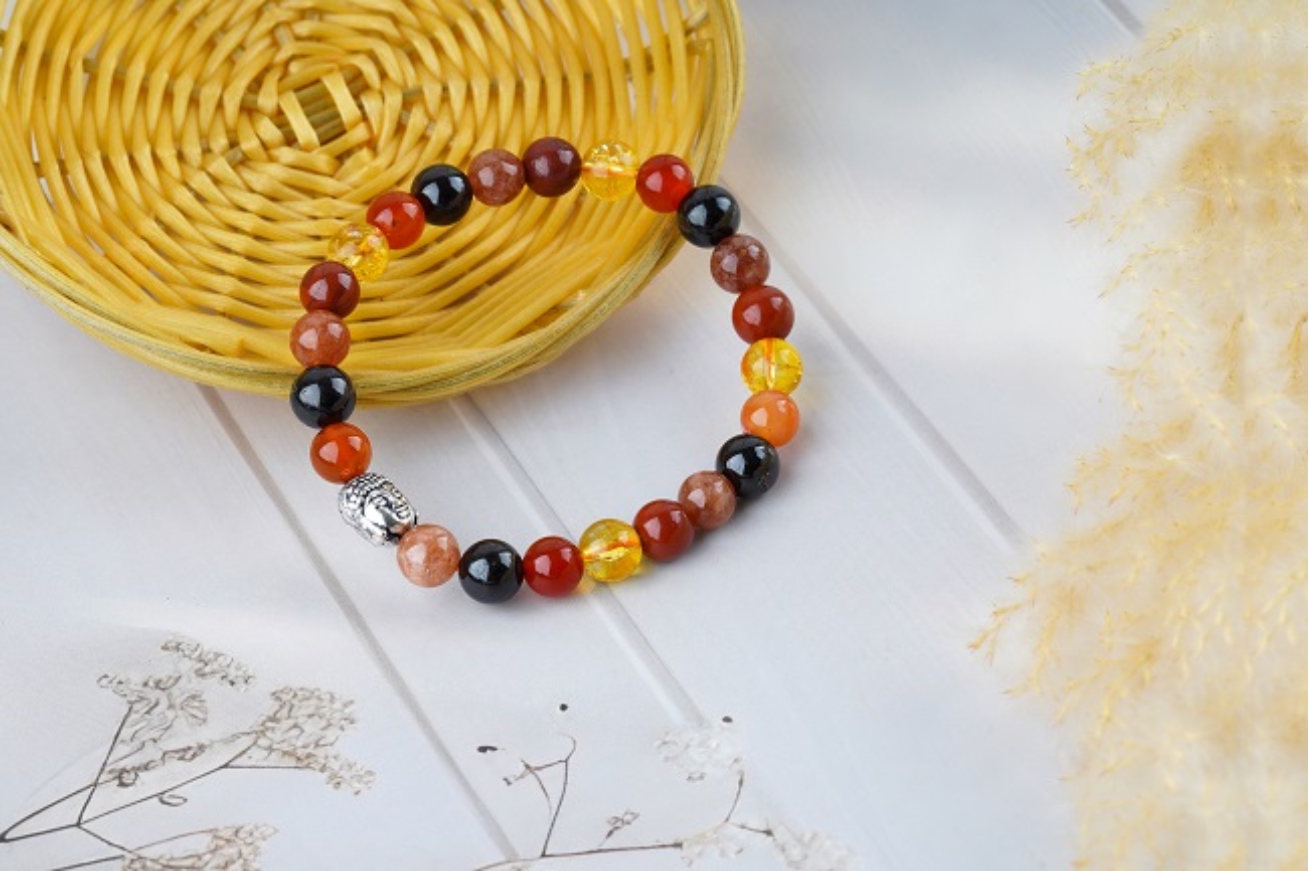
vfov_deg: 15.2
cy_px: 436
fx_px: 3269
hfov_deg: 22.6
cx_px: 654
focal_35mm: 90
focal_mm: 90
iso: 100
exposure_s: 1/160
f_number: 14
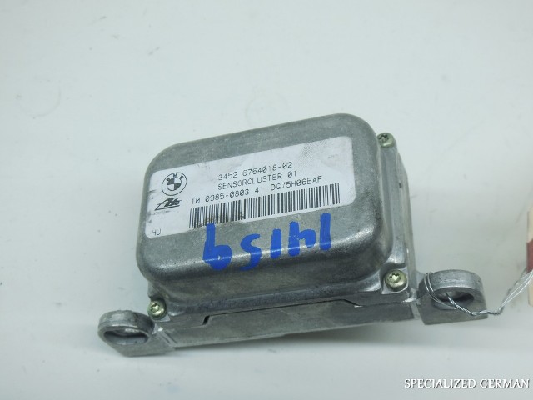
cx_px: 266
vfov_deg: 27.5
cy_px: 200
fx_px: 816
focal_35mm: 53
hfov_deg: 36.2
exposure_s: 1/80
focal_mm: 9.4
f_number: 4
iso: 125
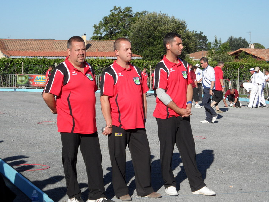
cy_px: 101
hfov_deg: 24.1
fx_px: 630
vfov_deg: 18.2
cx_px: 135
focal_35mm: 81
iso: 80
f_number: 4.2
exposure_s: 1/750
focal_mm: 13.2
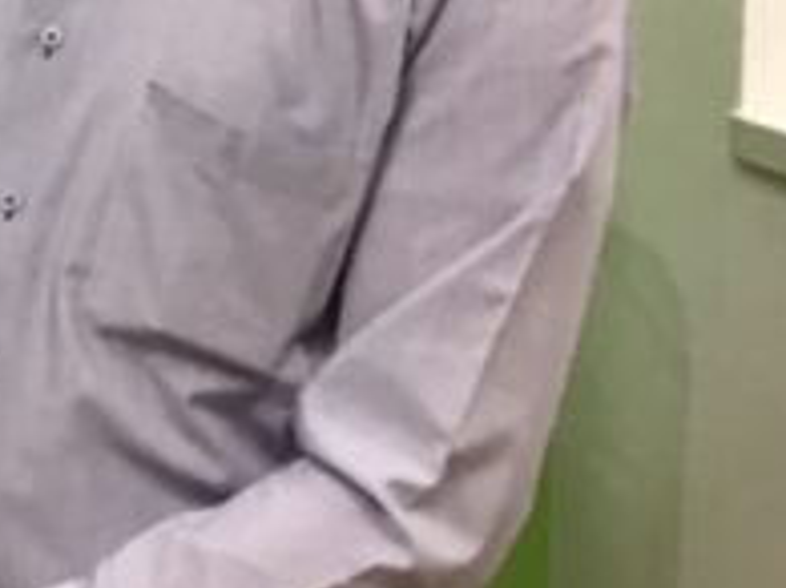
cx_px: -709
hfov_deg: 14.0
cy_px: -165
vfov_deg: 11.8
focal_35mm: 122
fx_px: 2768
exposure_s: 1/30
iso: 64
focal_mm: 3.3
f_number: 2.4
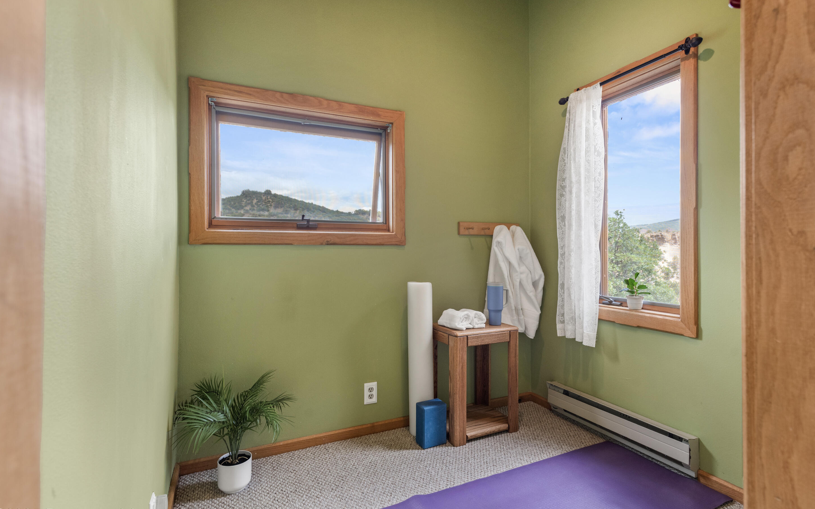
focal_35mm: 18
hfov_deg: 91.1
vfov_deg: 65.0
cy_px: 259
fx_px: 400
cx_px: 416
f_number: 7.1
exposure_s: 1/25
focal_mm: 17
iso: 400
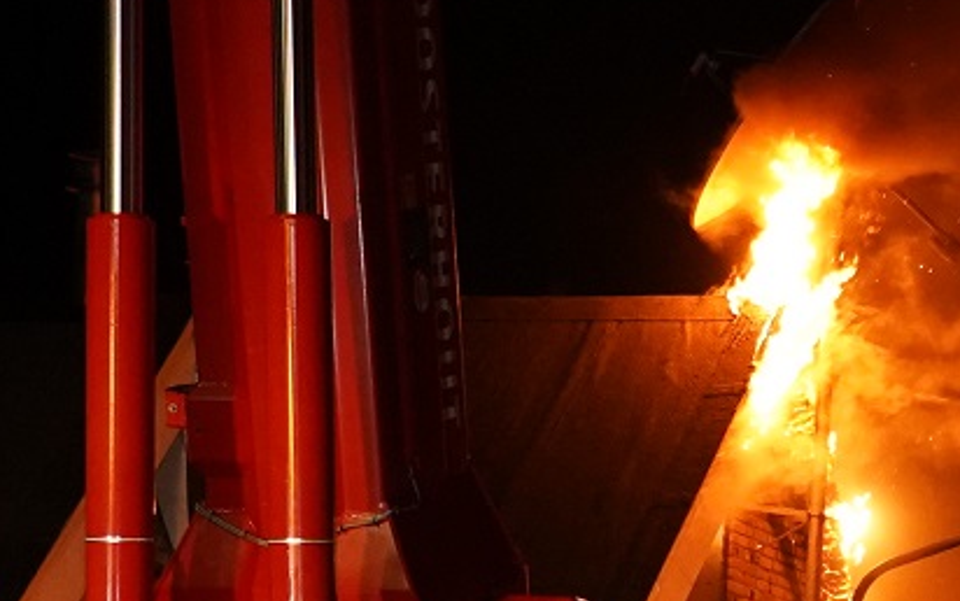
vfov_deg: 6.4
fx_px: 5340
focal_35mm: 204
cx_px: 1631
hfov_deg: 9.8
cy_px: 822
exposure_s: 1/160
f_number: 4
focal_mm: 43
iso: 5000
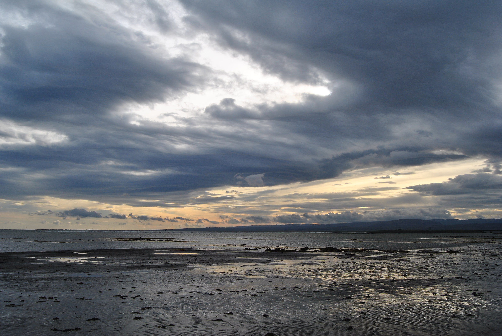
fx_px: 461
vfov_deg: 40.1
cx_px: 251
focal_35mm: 33
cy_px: 168
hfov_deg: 57.2
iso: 140
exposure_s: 1/250
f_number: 10
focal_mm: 22
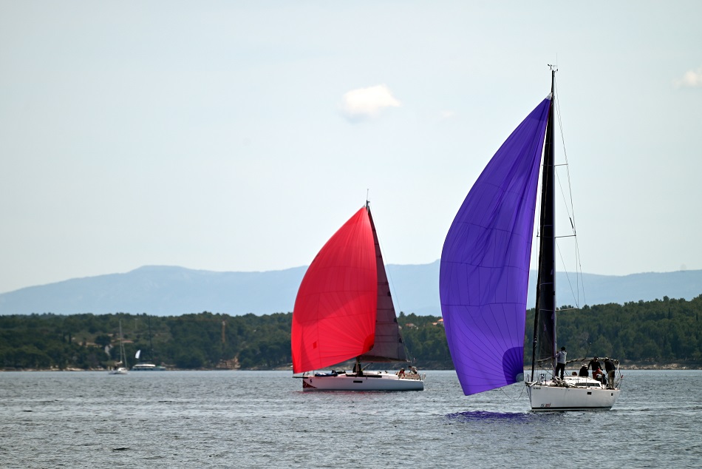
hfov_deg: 6.9
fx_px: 5851
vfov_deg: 4.6
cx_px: 351
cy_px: 234
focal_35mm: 300
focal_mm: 300
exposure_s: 1/1000
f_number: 5.6
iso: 100
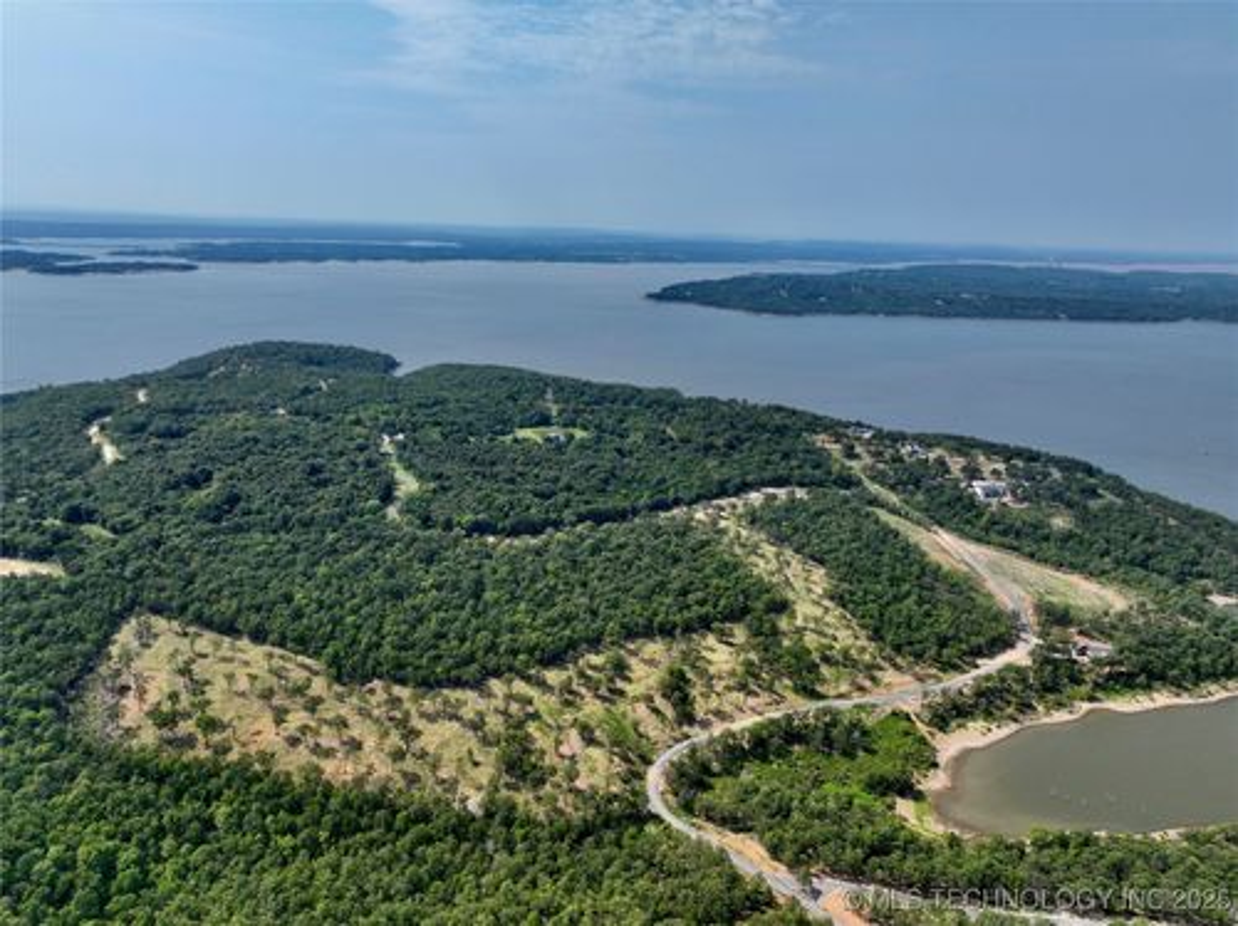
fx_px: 858
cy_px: 463
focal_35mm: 24
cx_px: 619
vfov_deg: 56.7
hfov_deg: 71.6
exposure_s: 1/2500
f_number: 2.8
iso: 200
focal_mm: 12.29
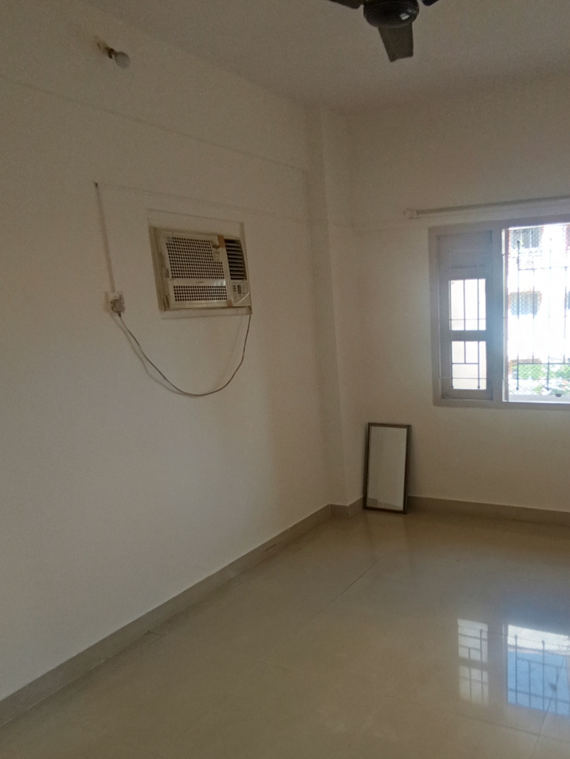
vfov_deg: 64.6
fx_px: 593
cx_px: 396
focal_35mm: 27
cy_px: 460
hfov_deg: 50.1
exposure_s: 1/50
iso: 134
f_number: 2.2
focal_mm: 1.65
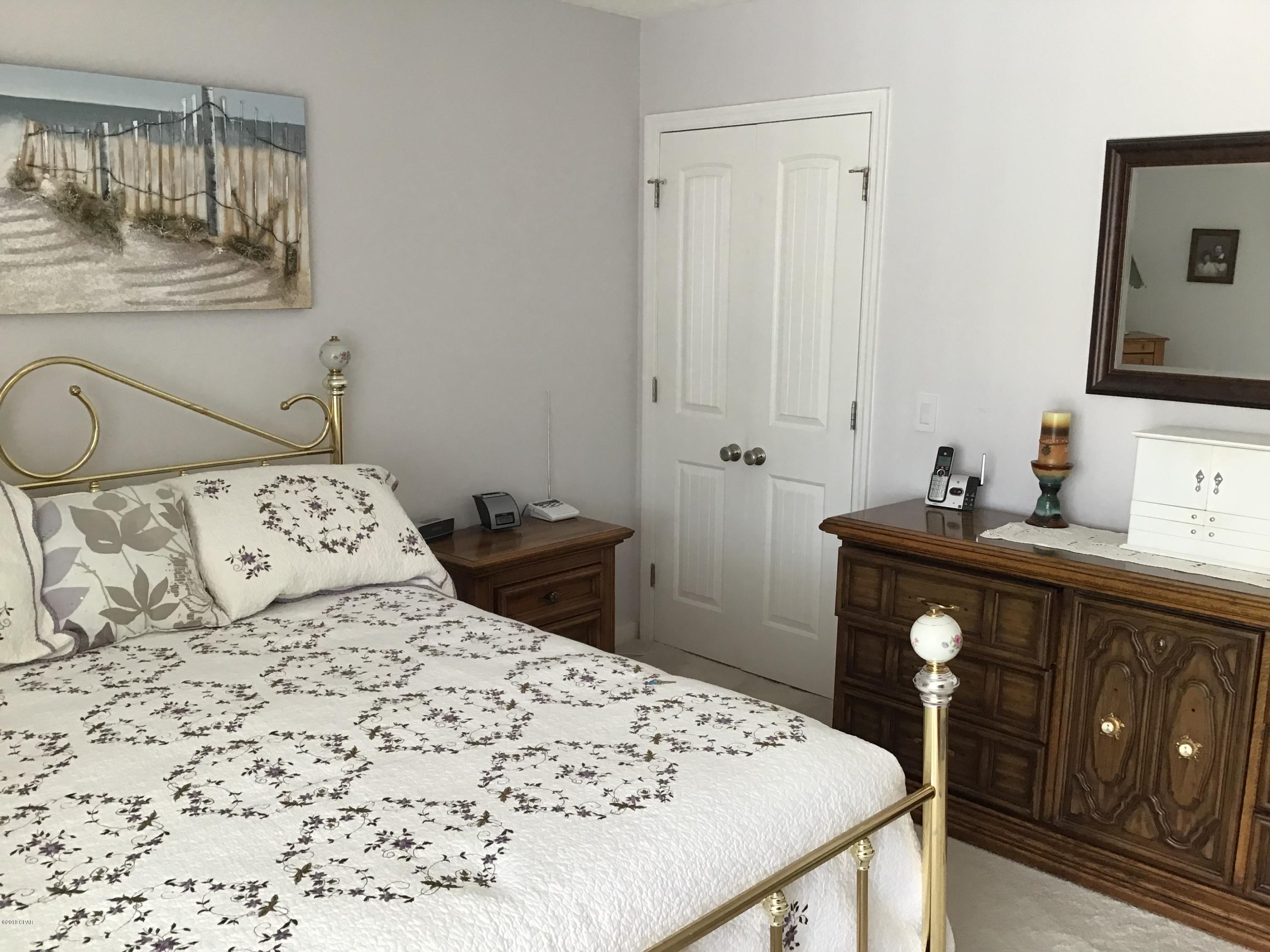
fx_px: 1137
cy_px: 476
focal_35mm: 31
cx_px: 635
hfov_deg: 58.4
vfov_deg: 45.4
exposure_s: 1/30
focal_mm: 3.3
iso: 64
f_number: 2.4
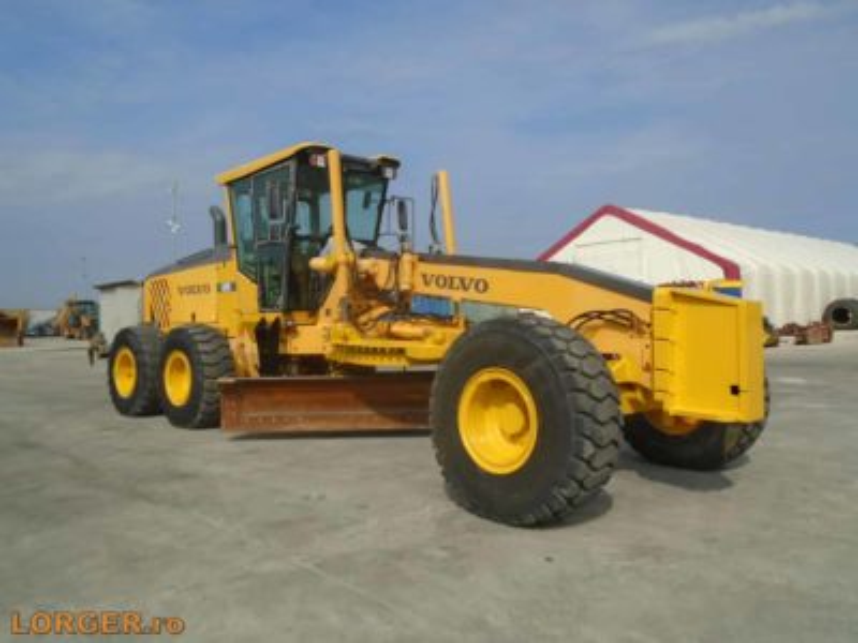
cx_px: 429
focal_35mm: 26
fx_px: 644
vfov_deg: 53.1
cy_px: 322
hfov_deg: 67.3
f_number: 8
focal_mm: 4.6
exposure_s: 1/320
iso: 100
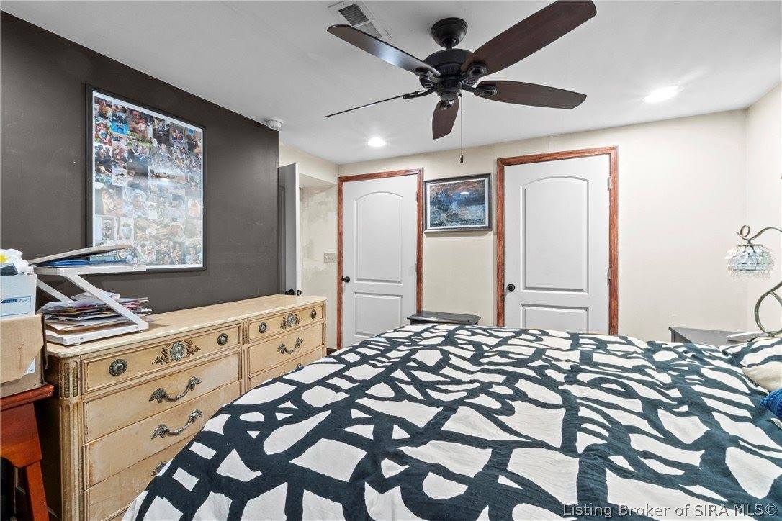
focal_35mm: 15
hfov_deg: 100.4
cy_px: 260
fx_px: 326
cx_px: 391
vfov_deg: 77.3
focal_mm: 10
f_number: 14
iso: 400
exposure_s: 1.6
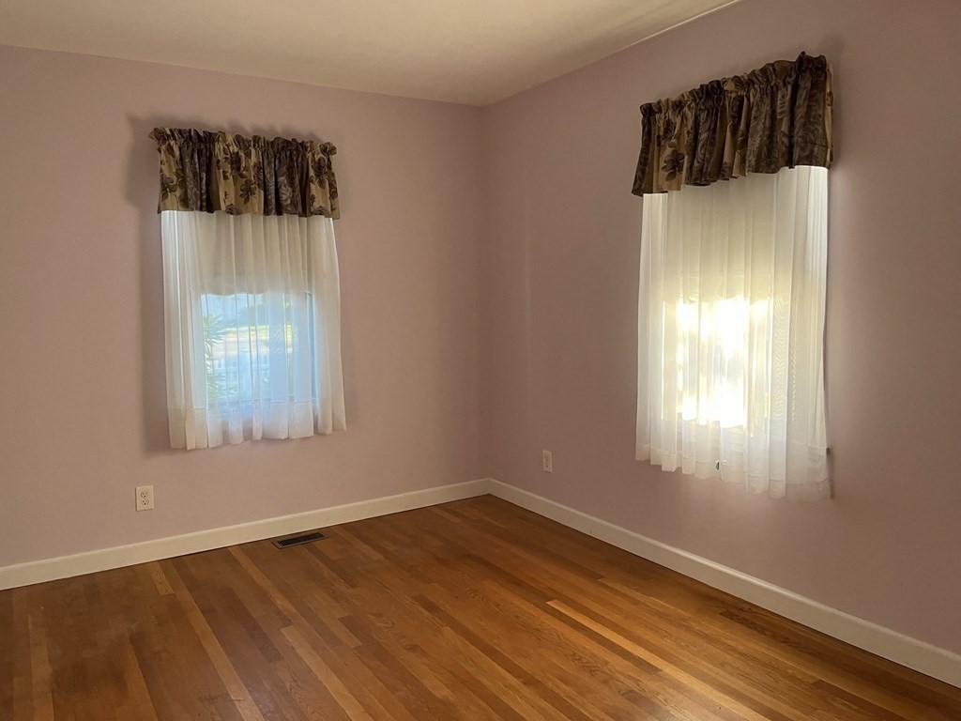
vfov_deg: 53.1
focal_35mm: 26
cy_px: 360
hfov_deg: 67.3
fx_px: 722
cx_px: 480
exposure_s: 1/60
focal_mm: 5.1
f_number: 1.6
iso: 100
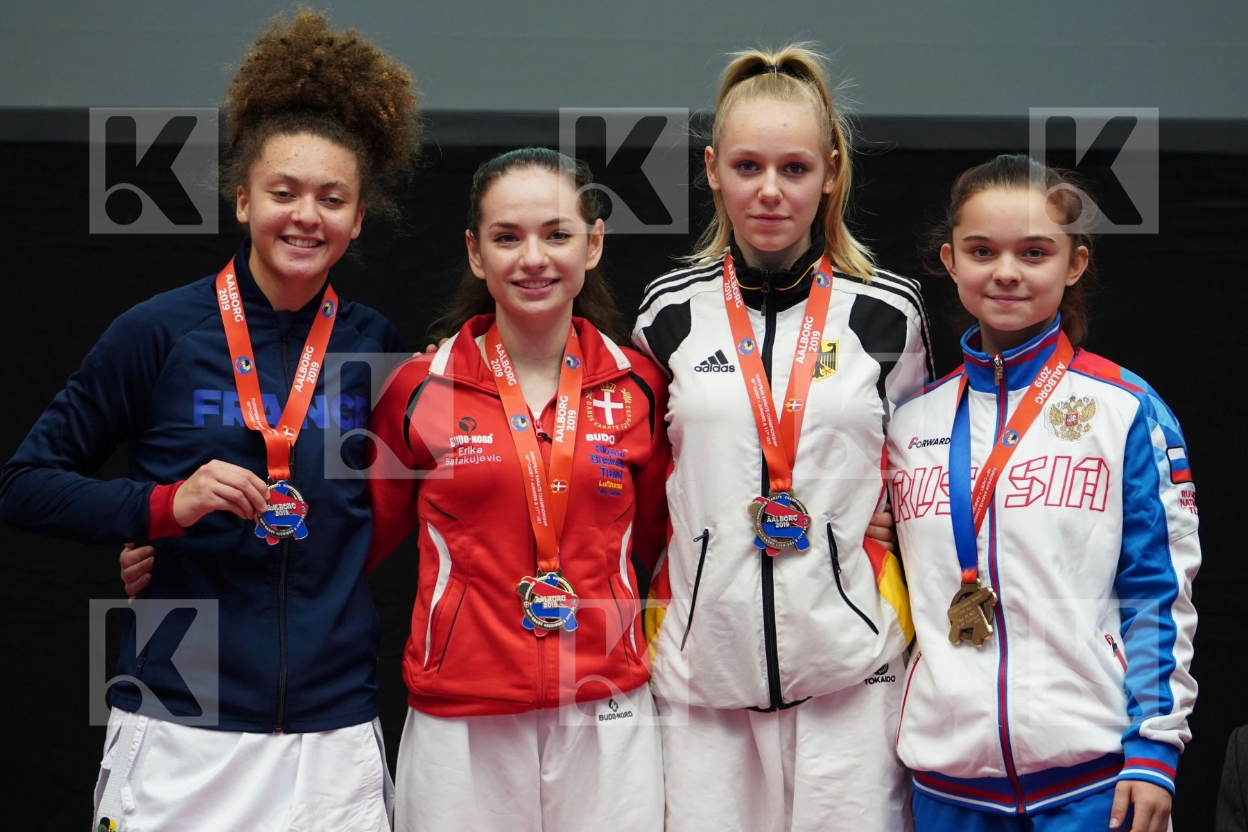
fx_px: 6863
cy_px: 416
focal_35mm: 198
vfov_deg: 6.9
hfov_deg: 10.4
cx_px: 624
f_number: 2.8
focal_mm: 132
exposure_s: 1/320
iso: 1000
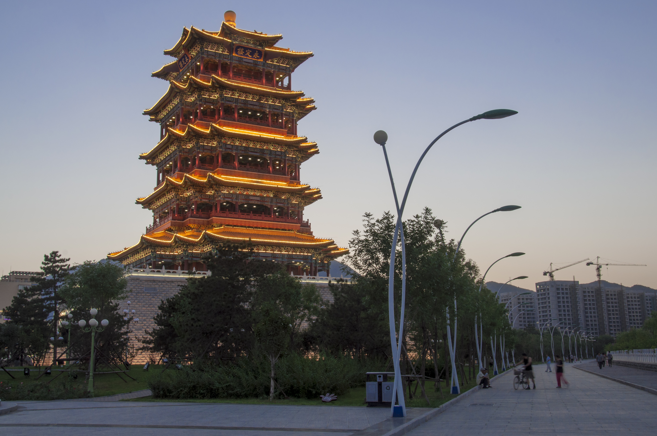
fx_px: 739
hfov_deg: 47.9
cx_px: 341
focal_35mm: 41
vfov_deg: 32.9
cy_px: 205
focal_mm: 25
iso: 100
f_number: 16
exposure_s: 1/4
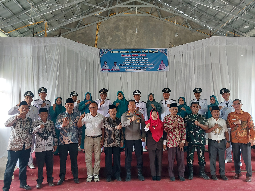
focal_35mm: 30
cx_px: 128
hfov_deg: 60.0
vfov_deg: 46.8
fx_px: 221
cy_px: 96
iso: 200
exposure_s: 1/60
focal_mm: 4.6
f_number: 1.8
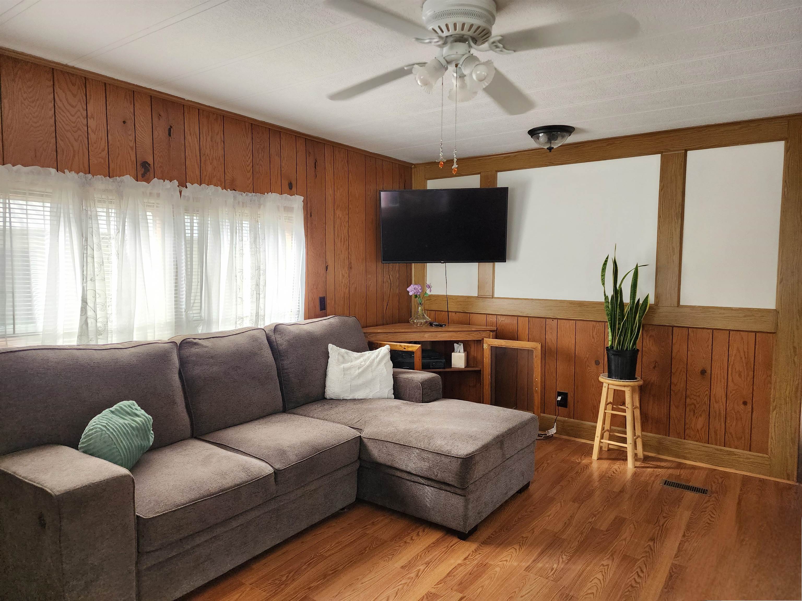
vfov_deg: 58.9
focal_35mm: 23
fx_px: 533
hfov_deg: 73.9
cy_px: 300
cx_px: 401
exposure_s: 1/120
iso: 250
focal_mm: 6.4
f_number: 1.8
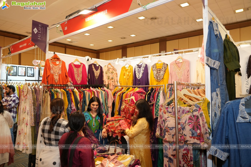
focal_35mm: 24
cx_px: 126
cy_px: 84
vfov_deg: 53.1
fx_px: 167
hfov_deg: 73.7
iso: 1250
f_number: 5
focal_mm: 24
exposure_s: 1/125
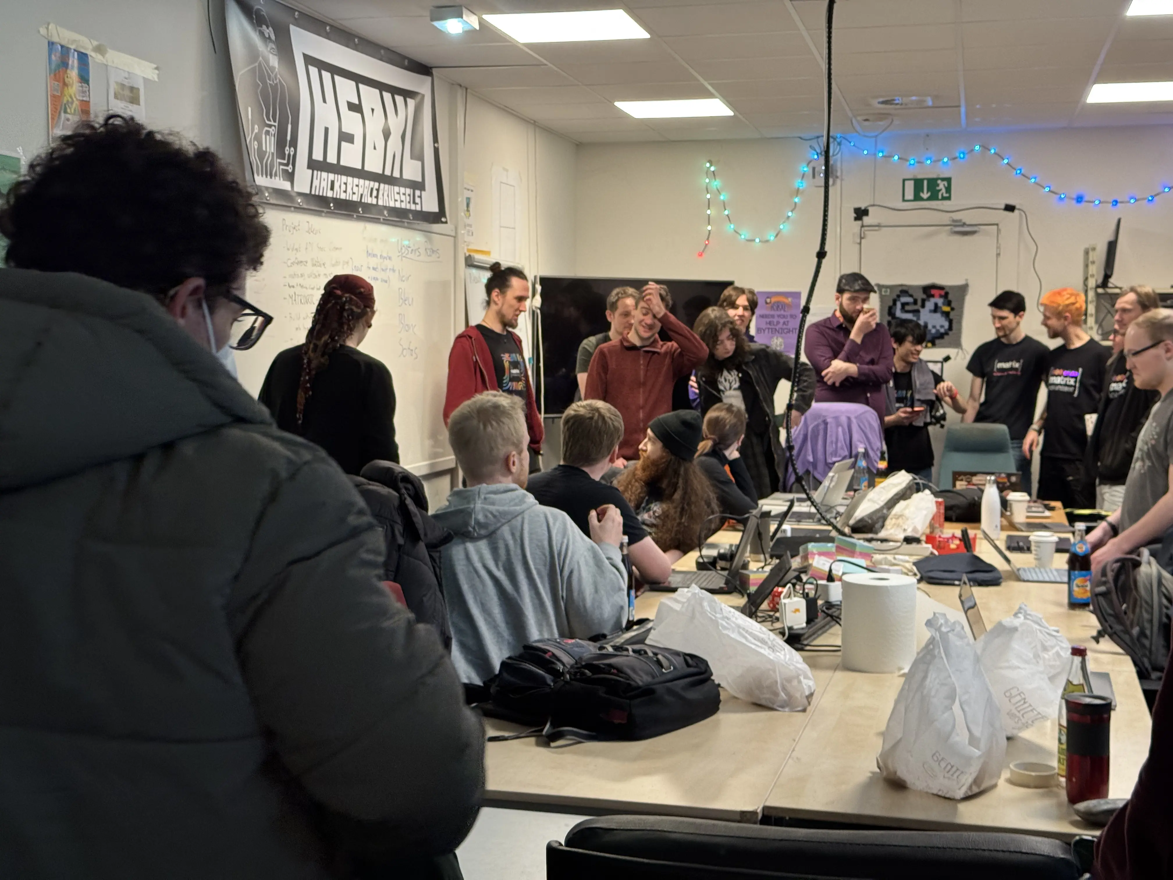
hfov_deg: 39.7
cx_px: 586
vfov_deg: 30.3
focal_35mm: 48
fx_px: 1627
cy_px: 440
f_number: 1.78
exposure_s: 1/50
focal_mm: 6.76
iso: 200
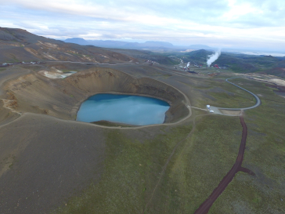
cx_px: 135
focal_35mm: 22
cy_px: 97
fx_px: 181
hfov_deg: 76.3
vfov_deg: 61.0
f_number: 2.8
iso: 169
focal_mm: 3.61
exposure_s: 1/50
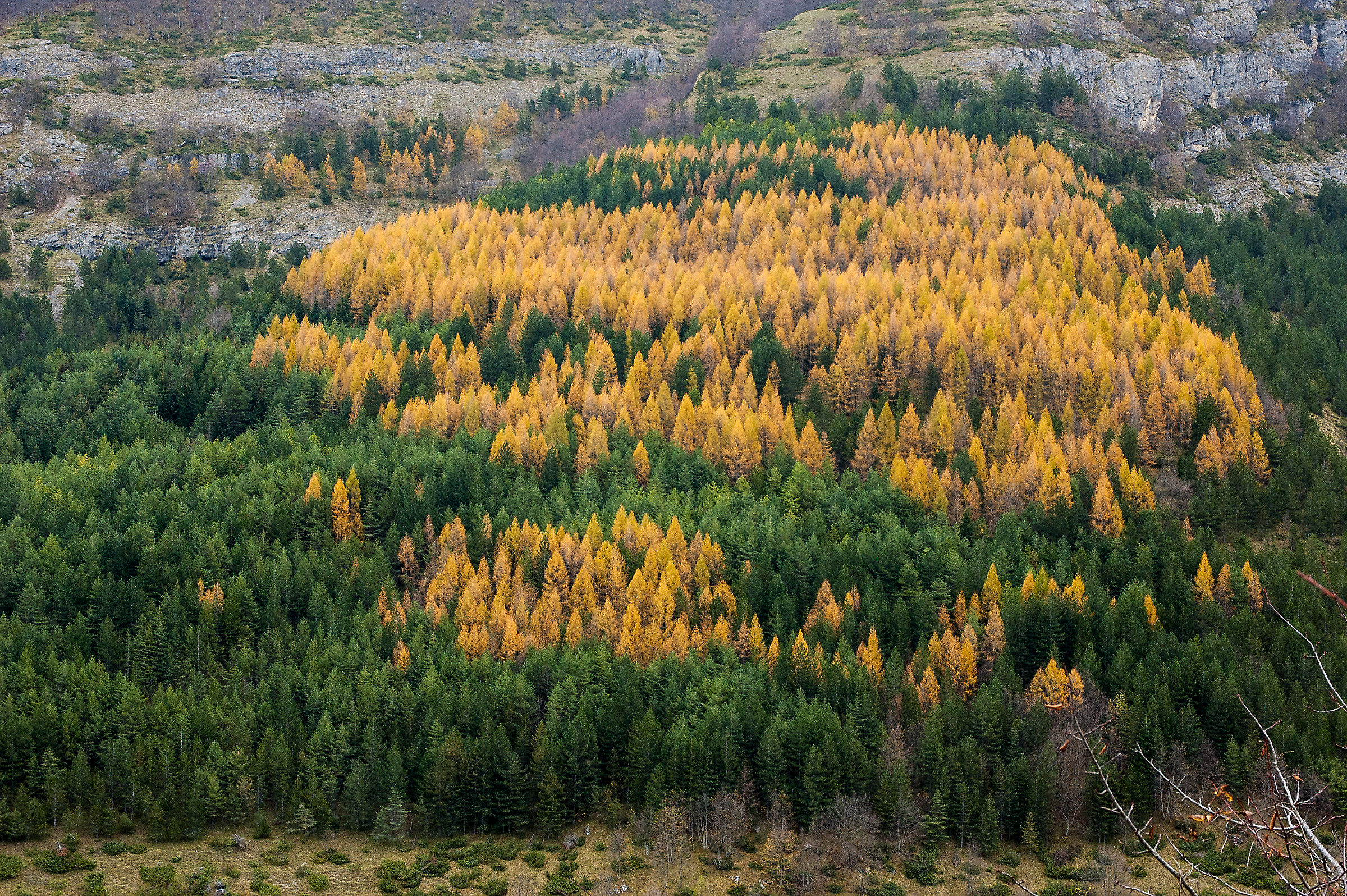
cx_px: 674
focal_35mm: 60
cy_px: 448
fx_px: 2243
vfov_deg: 22.6
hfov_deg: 33.4
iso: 320
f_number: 7.1
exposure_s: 1/160
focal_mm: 40
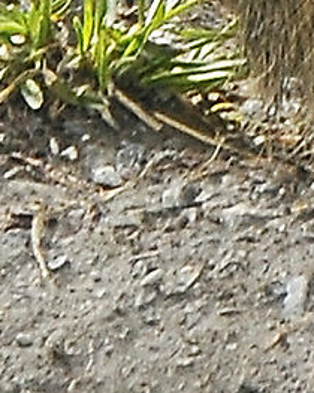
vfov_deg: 0.3
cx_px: 603
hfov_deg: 0.2
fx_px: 89656
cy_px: -1189
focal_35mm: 7709
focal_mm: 600
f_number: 8
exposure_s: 1/200
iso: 320
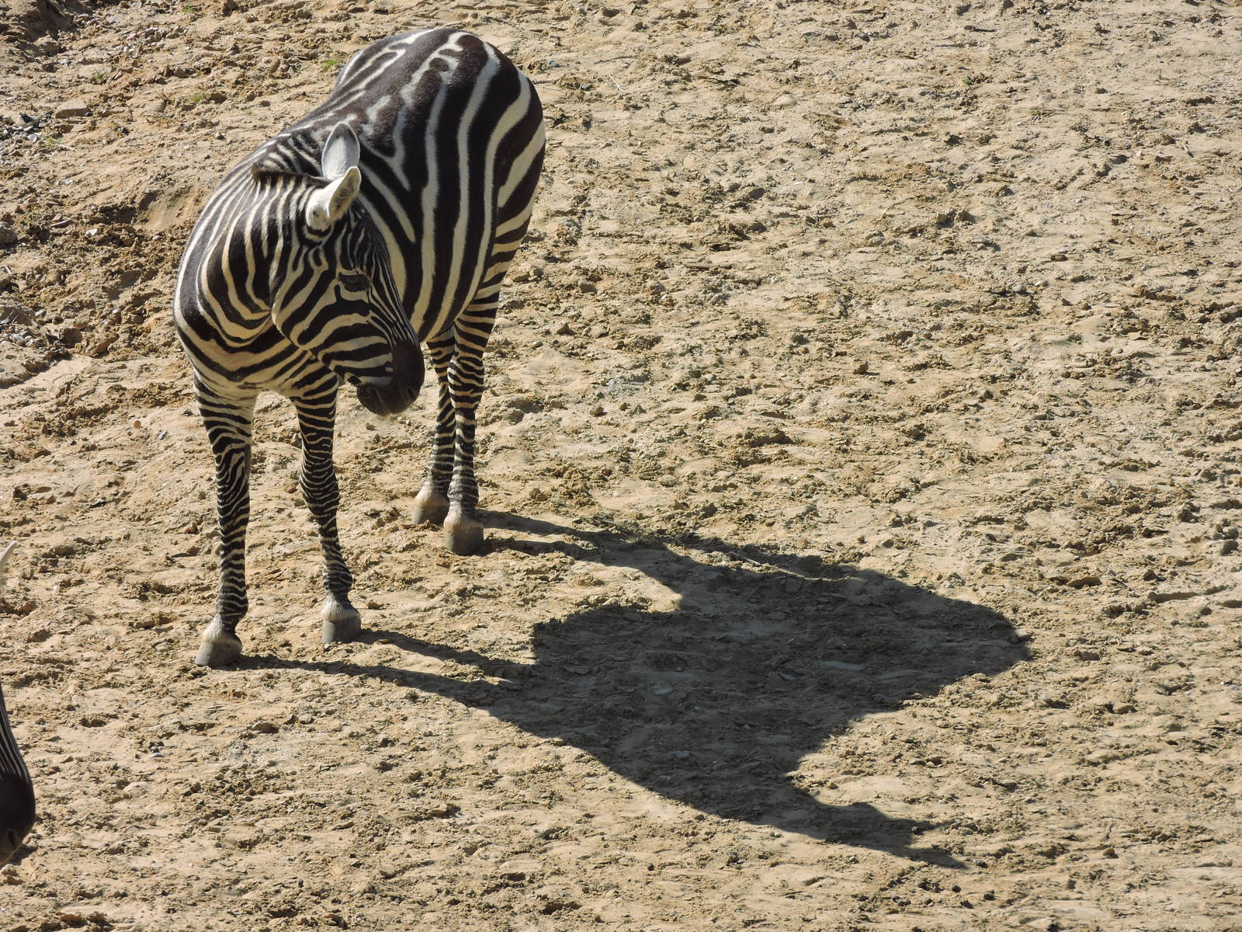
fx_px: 9687
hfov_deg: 7.3
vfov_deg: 5.5
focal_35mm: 270
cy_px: 466
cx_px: 621
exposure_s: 1/320
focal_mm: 48.4
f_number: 5.5
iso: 100
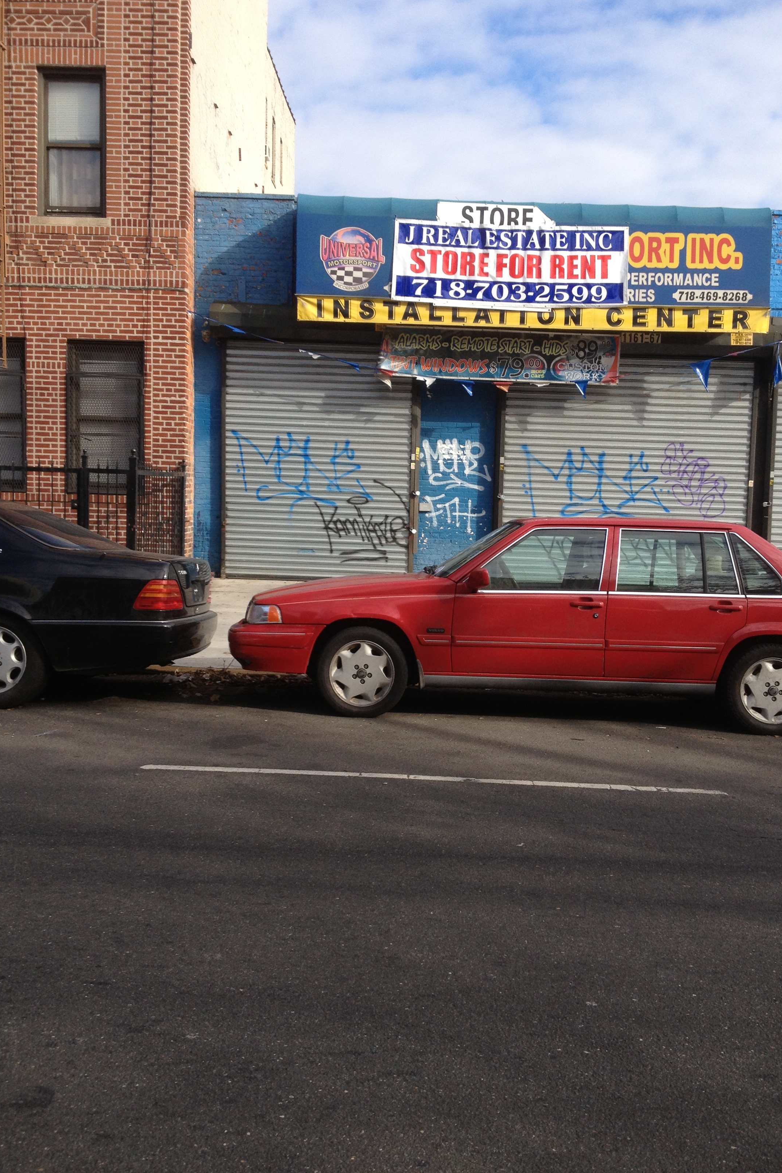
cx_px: 408
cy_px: 578
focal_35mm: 37
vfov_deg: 51.9
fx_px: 1205
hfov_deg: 35.9
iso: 50
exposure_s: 1/951
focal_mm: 4.28
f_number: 2.4
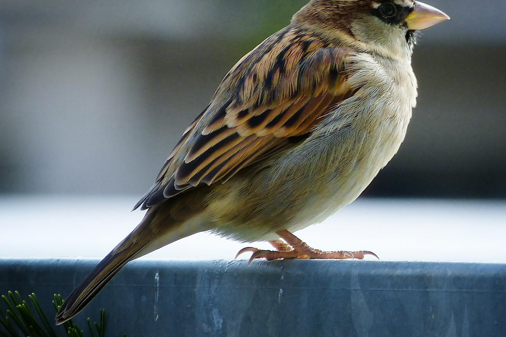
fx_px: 15290
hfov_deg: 1.9
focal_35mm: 1088
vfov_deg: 1.3
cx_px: 298
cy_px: 105
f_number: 5.2
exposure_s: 1/125
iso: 100
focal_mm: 108
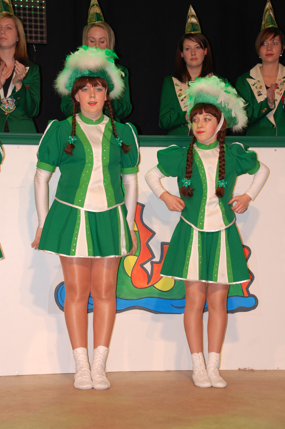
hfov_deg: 15.2
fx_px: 1071
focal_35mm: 90
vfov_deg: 22.6
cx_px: 142
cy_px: 214
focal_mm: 60
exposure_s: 1/60
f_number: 5.3
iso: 400
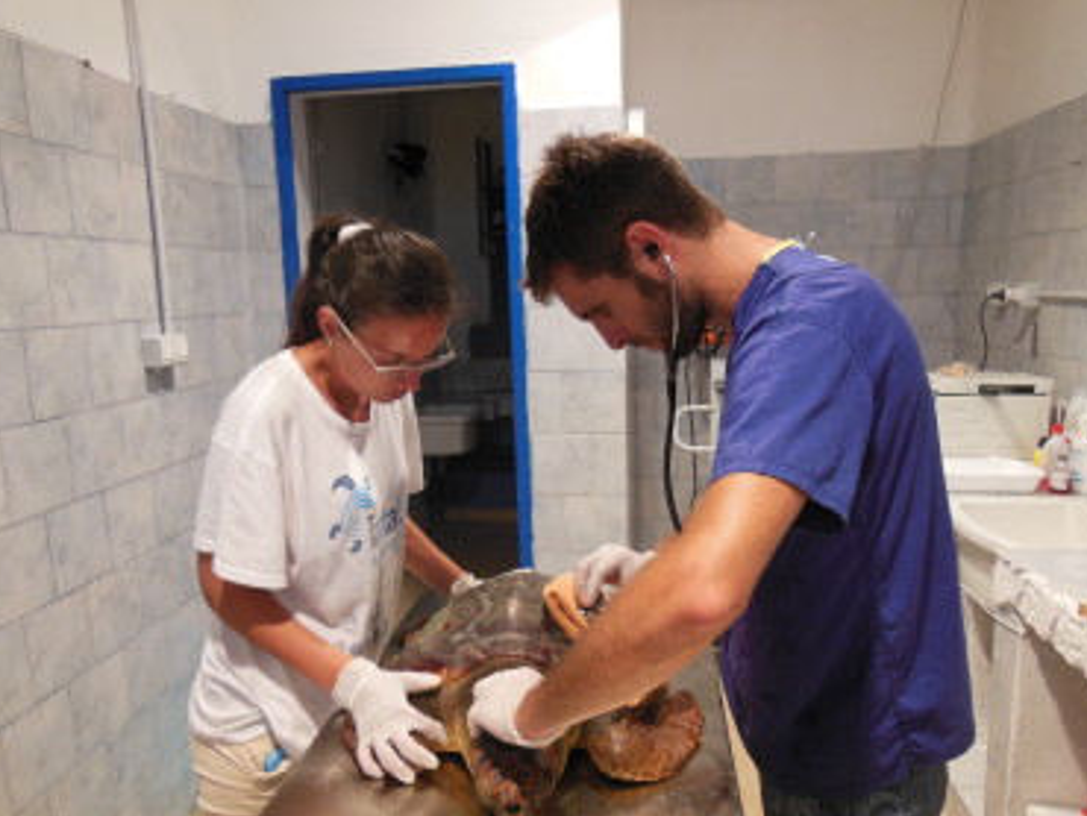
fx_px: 848
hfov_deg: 65.3
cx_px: 517
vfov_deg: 51.4
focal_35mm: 27
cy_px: 437
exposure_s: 1/30
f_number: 3.5
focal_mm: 4.5
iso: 250
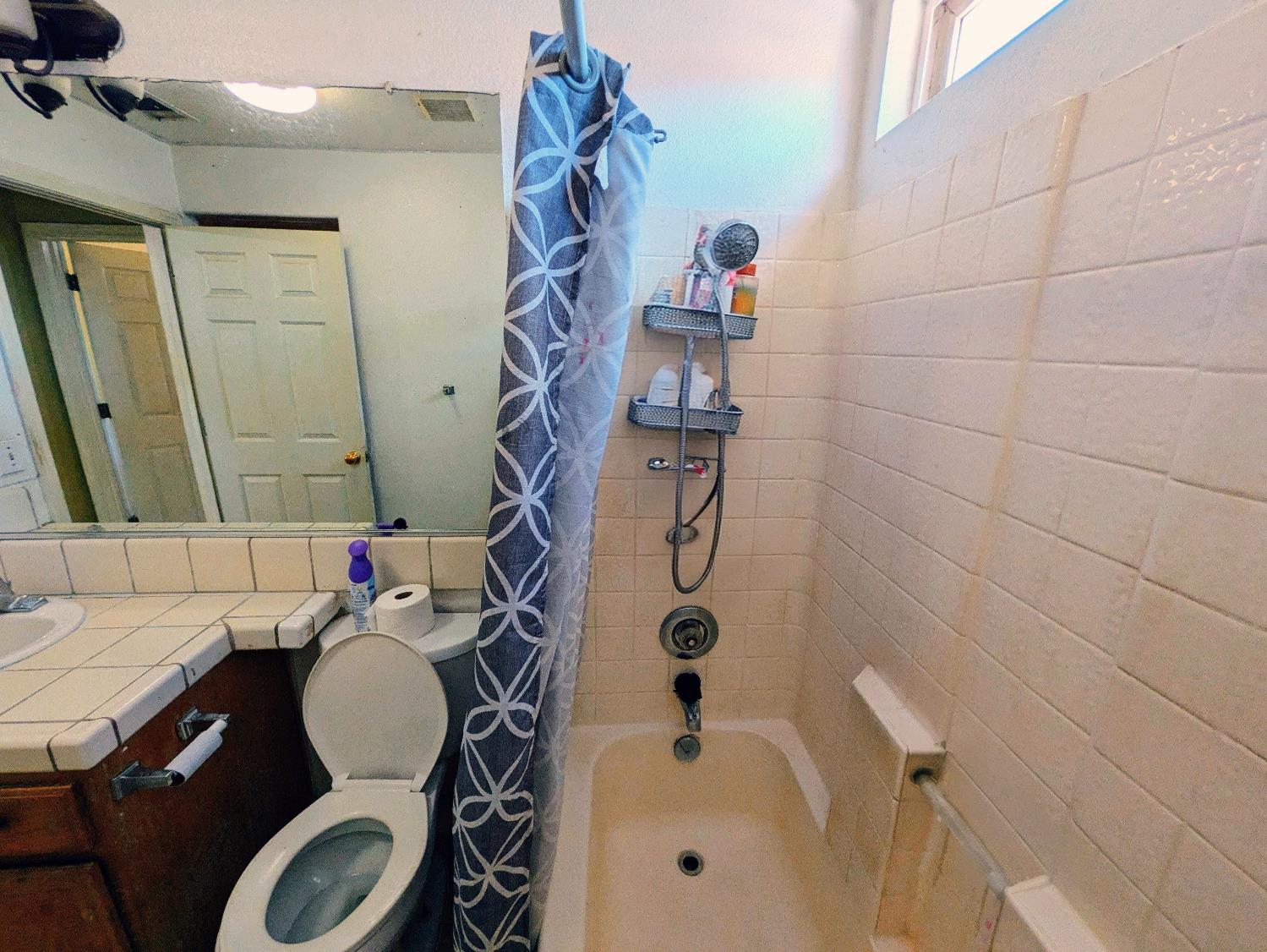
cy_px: 476
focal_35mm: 14
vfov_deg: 85.7
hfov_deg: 102.0
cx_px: 634
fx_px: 513
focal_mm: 1.83
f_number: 2.2
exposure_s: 1/24
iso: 104
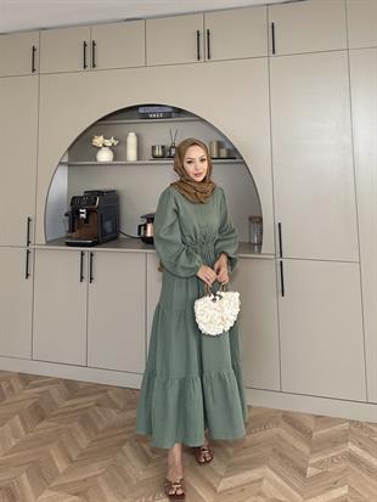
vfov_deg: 71.6
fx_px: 348
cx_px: 188
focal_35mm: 24
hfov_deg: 56.8
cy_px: 251
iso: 160
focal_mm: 6.76
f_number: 1.78
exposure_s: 1/121
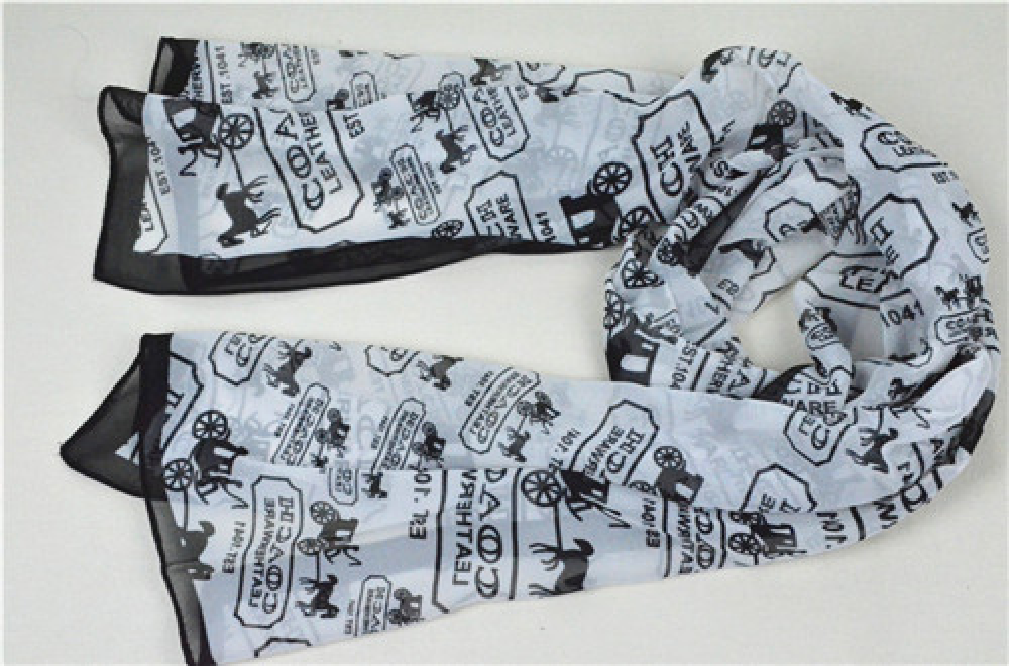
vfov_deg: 27.9
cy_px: 333
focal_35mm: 48
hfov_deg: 41.2
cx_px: 504
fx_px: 1341
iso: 6400
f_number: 13
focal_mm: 32
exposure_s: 1/640
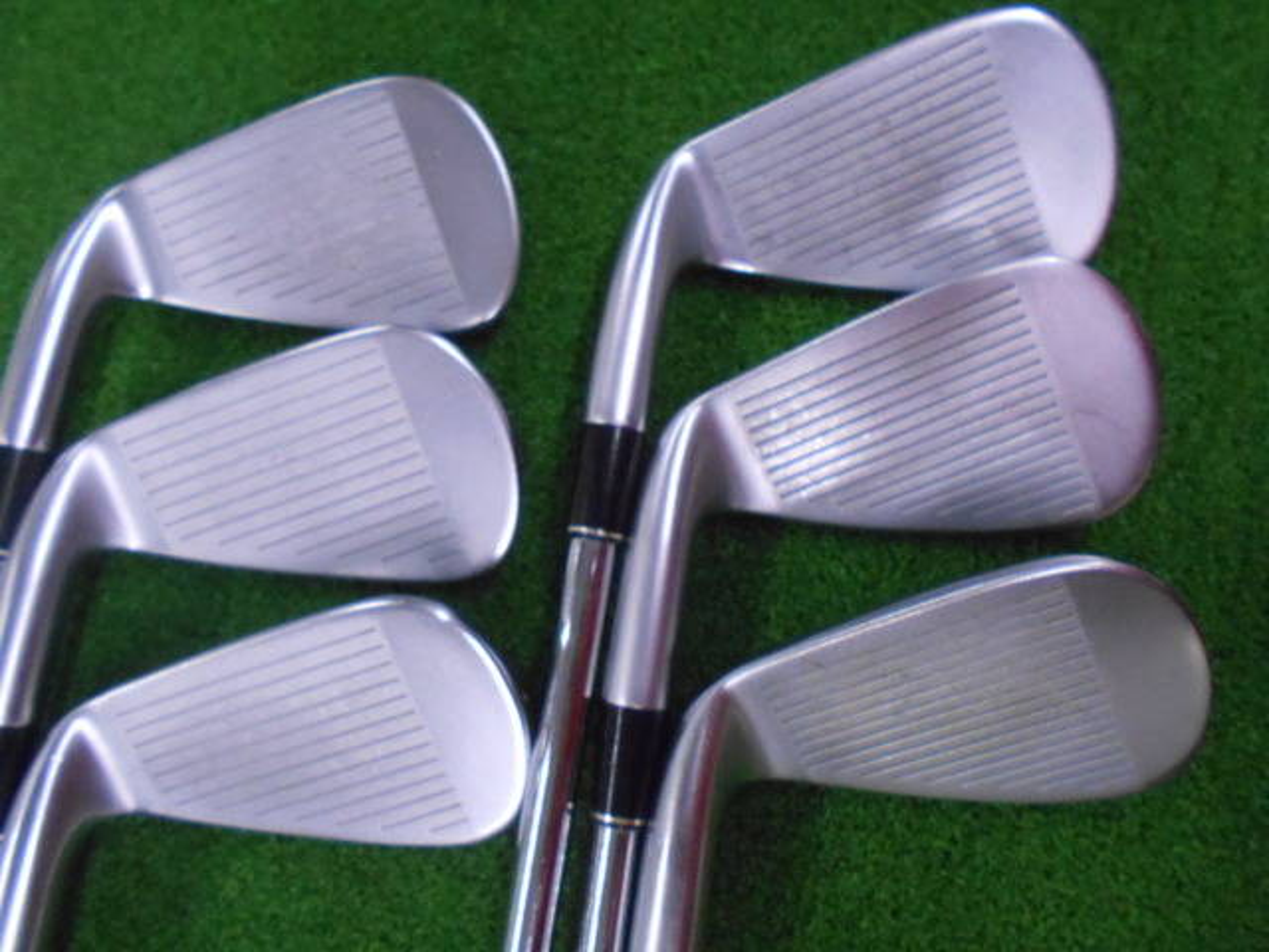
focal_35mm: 26
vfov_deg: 53.1
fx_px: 953
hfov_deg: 67.3
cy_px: 476
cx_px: 634
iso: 800
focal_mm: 4.6
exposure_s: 1/160
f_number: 3.2
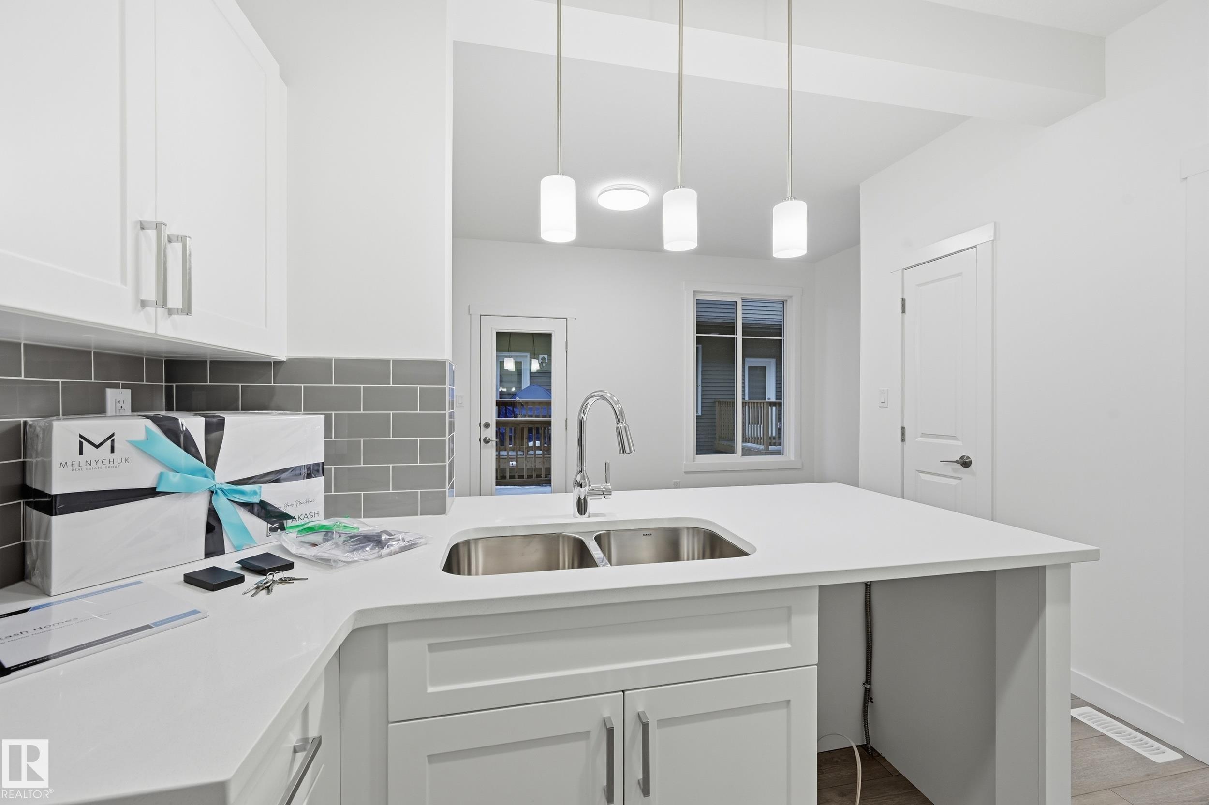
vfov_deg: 81.2
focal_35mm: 14
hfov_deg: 104.3
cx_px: 604
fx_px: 470
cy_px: 402
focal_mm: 14
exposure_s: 1/160
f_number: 8
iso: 250
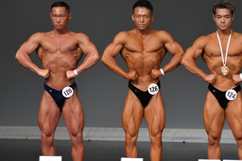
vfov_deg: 2.6
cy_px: 83
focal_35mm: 535
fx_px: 3596
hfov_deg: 3.9
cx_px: 157
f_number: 5.6
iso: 5000
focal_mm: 250
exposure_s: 1/400
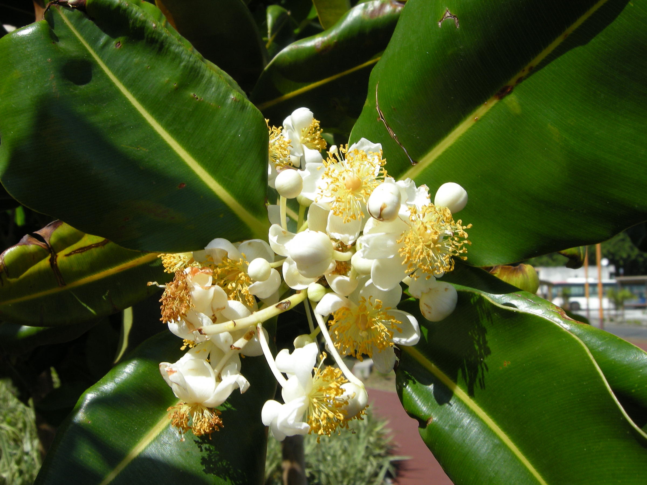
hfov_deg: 52.6
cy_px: 242
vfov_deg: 40.7
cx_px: 324
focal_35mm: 35
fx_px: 654
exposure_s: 1/223
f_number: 6.1
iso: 64
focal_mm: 7.5
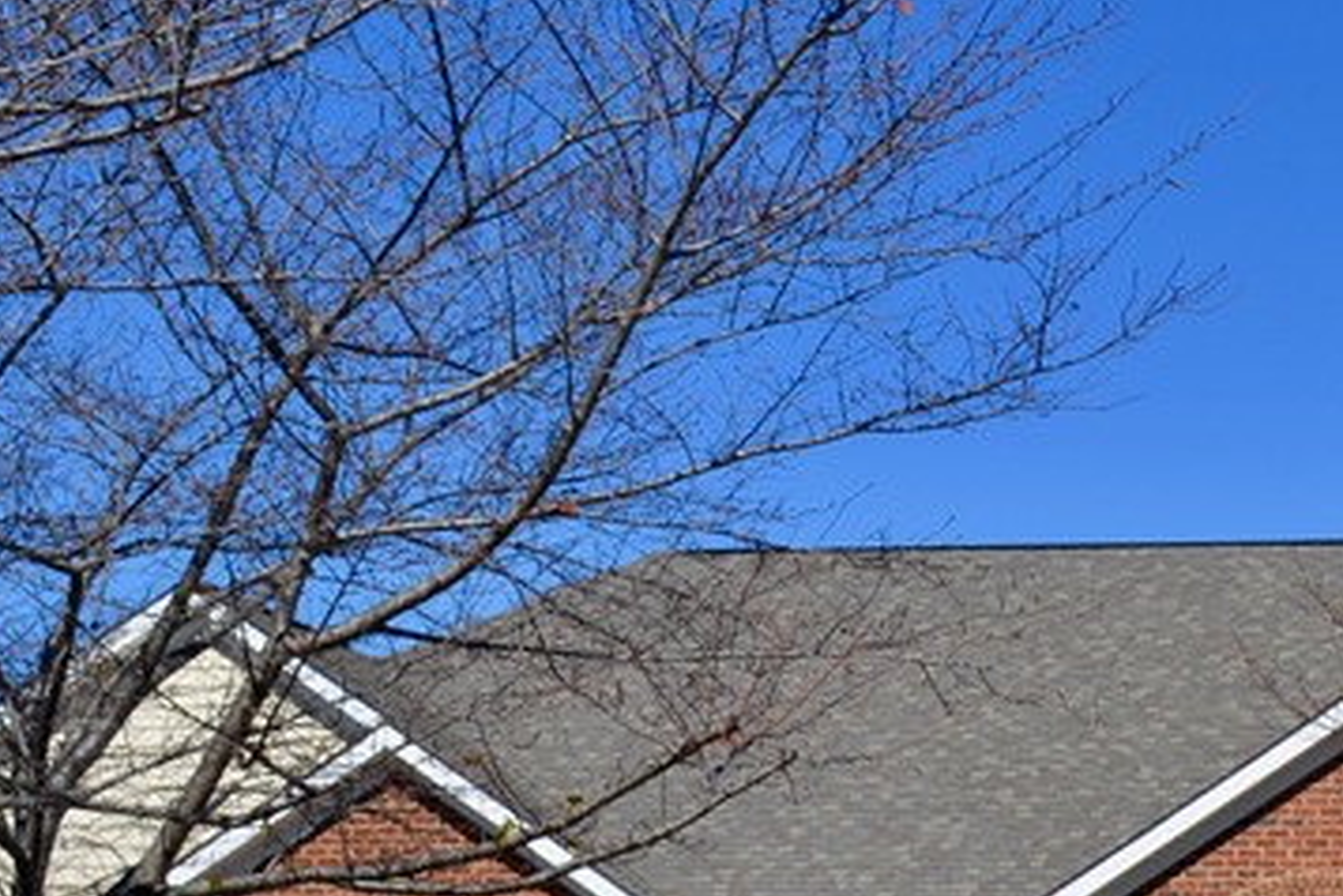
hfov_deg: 20.9
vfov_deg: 14.4
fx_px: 3544
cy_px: 632
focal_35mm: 95
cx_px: 1241
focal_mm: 26
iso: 100
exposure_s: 1/320
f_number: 9
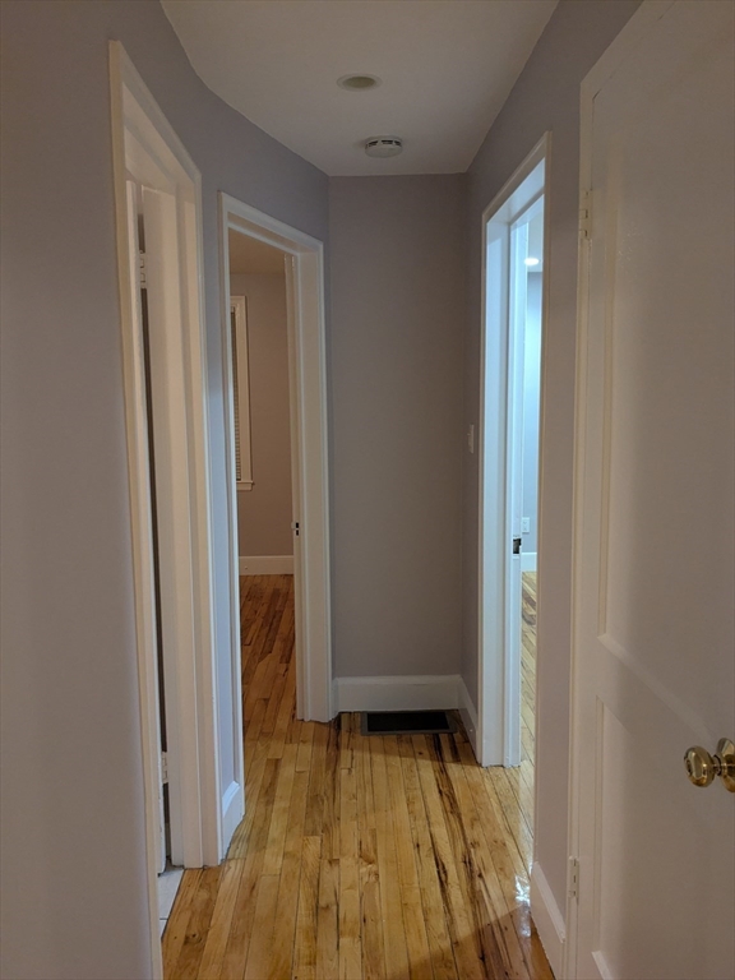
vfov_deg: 65.3
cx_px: 368
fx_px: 764
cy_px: 490
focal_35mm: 27
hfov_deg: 51.4
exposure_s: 1/60
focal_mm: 4.38
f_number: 1.73
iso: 362
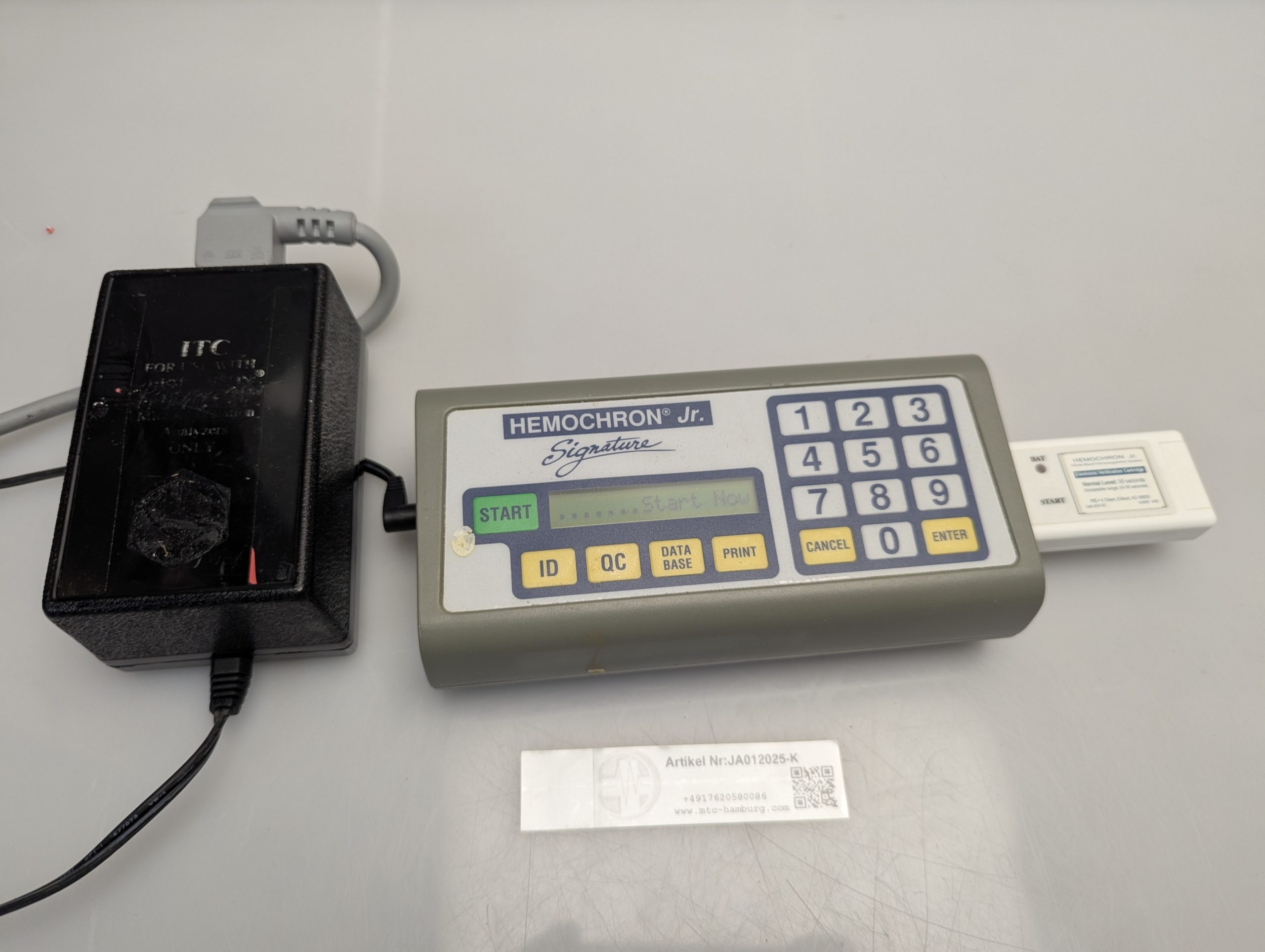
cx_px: 632
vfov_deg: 56.9
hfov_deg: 71.5
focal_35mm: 24
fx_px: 878
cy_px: 476
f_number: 1.85
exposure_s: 1/100
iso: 54
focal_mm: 6.81
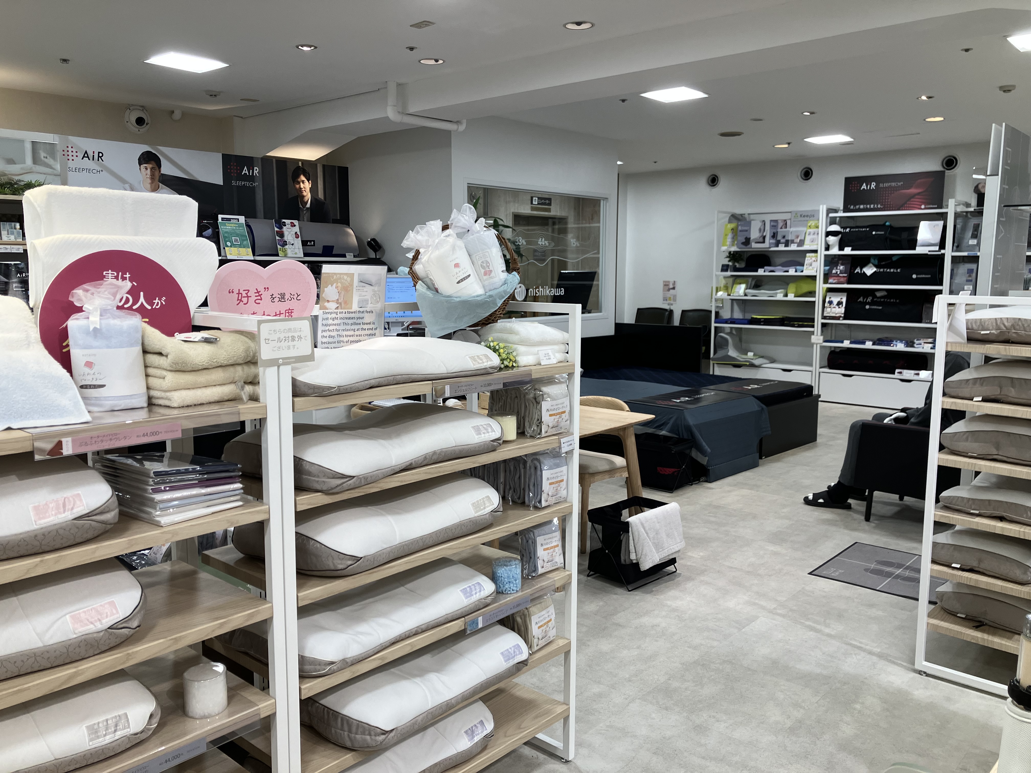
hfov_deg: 63.4
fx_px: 834
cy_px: 386
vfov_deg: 49.7
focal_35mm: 28
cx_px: 516
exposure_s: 1/120
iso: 50
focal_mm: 3.99
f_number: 1.8
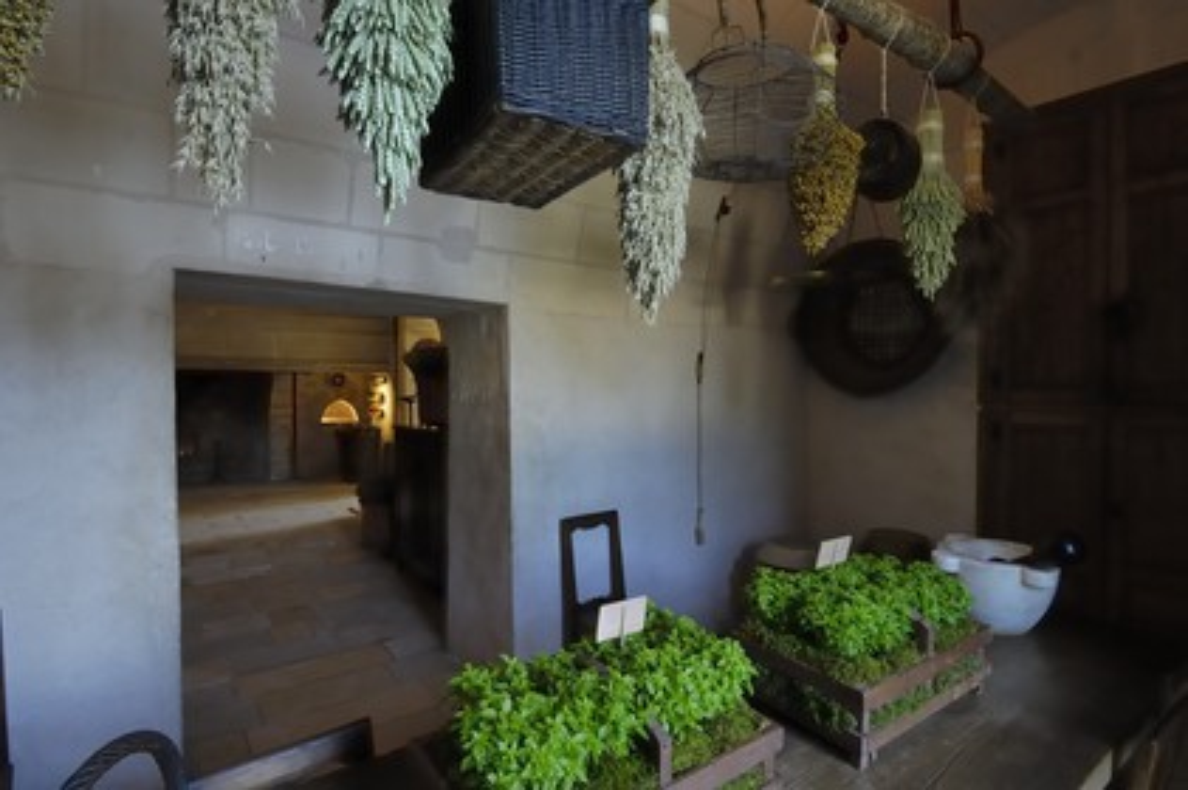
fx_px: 594
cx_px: 594
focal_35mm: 18
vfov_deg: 67.3
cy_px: 395
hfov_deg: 90.0
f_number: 11
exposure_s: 1.5
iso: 100
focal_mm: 12
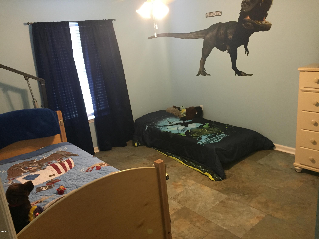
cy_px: 120
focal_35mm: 29
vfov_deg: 48.2
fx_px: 267
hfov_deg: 61.7
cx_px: 160
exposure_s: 1/30
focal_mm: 4.15
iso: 250
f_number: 2.2
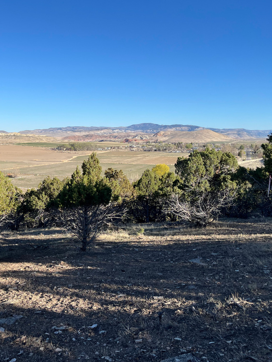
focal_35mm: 35
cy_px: 180
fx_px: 367
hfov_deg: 39.3
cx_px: 60
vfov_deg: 52.6
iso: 50
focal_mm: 5.1
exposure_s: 1/3215
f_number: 1.6
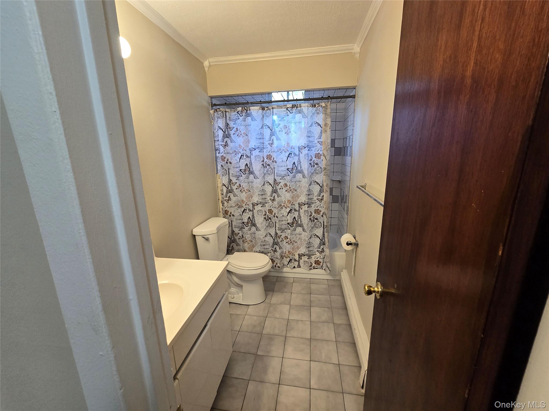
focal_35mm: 13
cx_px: 274
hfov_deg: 106.2
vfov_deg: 89.9
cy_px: 206
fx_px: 206
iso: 200
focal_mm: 2.2
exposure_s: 1/60
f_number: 2.2
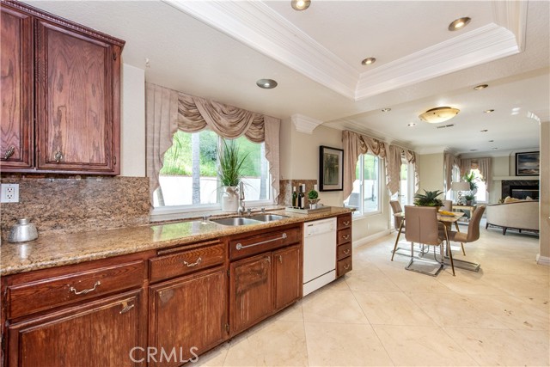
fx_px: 214
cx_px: 275
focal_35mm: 14
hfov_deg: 104.2
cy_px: 184
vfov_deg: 81.2
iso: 640
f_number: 5.6
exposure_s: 1/125
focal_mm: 14
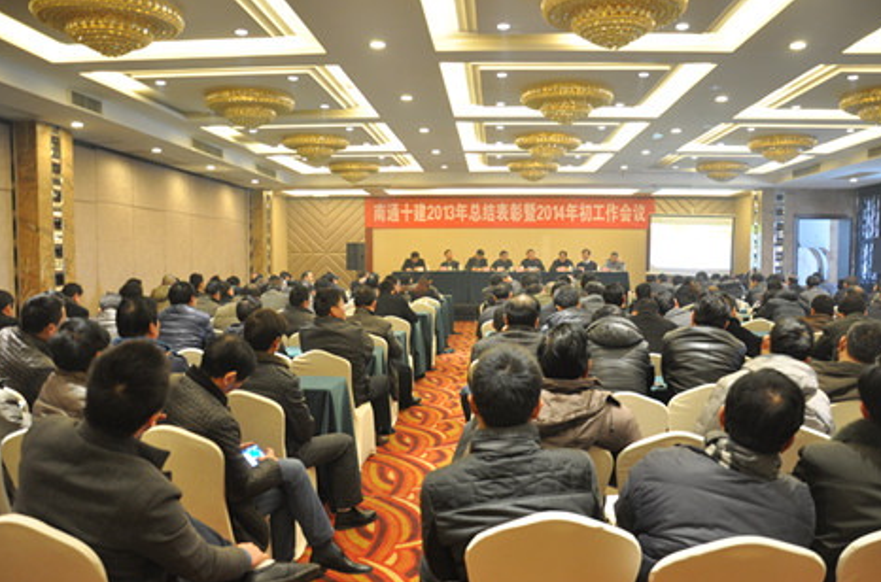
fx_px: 708
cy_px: 311
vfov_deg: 44.7
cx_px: 456
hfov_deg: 63.8
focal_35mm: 29
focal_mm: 18
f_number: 4
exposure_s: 1/15
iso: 720
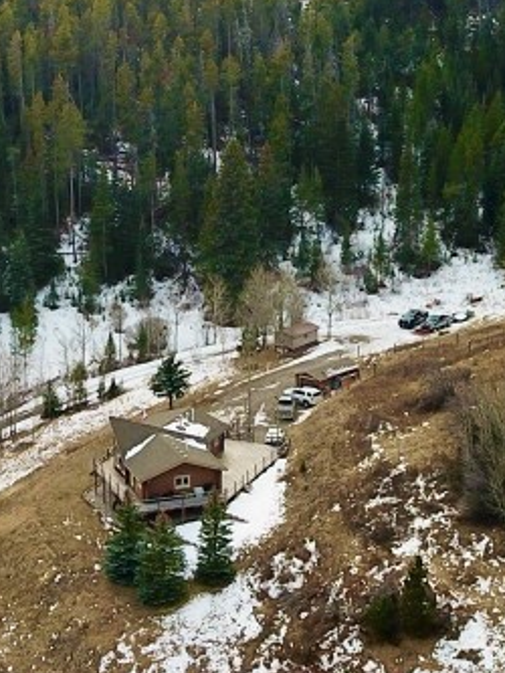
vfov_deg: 24.0
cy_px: 133
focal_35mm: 80
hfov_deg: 18.4
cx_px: 156
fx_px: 1555
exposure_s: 1/640
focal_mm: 4.73
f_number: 2.2
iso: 100
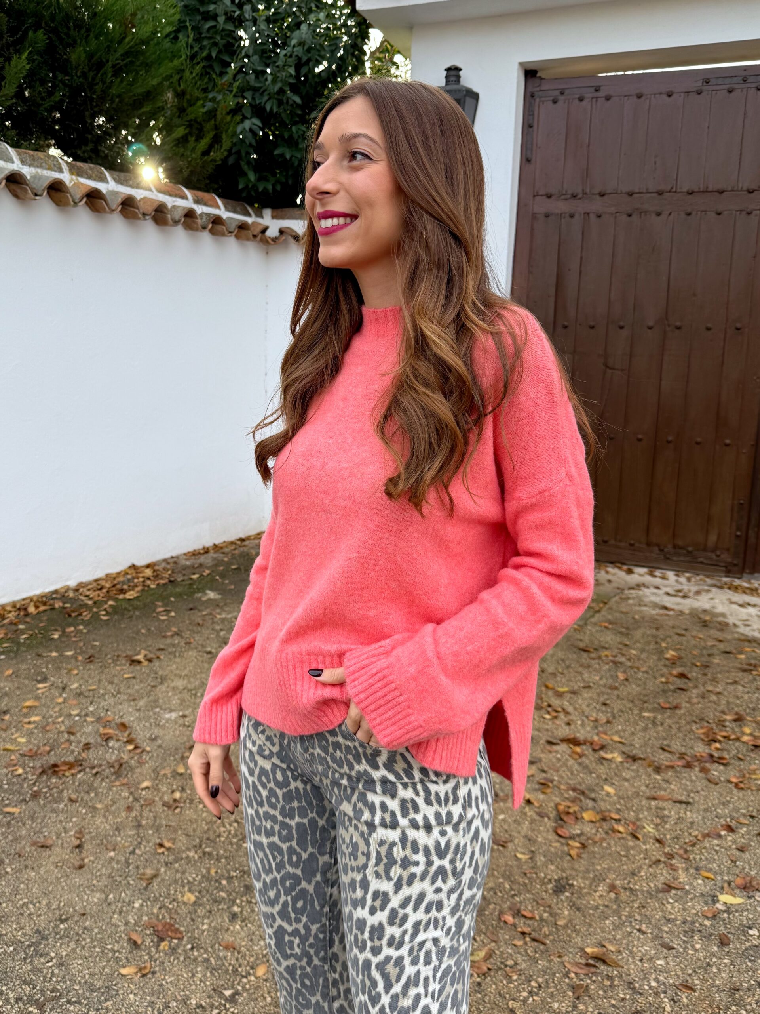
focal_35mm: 24
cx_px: 380
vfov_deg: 71.6
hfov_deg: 56.8
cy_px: 507
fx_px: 703
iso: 64
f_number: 1.78
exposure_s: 1/284
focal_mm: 6.76
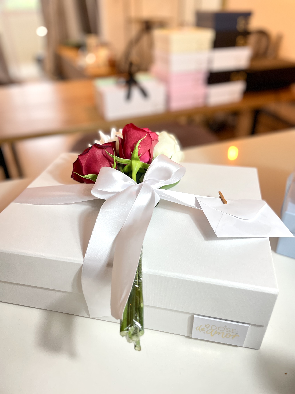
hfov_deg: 53.1
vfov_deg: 67.3
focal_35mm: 26
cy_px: 197
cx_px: 148
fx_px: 295
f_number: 1.6
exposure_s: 1/60
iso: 320
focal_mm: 4.2
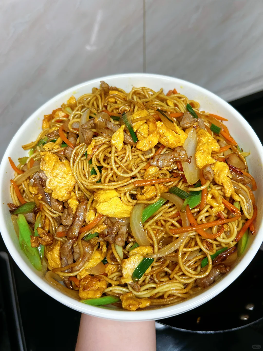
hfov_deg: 53.1
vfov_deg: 67.3
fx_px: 263
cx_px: 132
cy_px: 176
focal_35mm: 26
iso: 125
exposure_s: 1/68
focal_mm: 5.7
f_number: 1.5
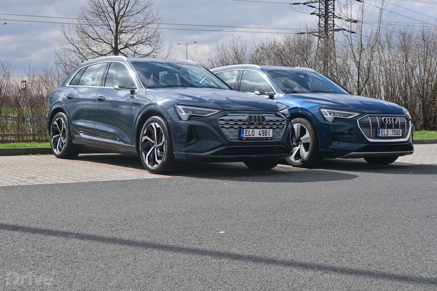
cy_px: 146
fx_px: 674
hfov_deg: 35.9
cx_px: 218
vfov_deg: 24.4
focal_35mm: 56
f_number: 10
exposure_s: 1/400
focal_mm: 37
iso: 100
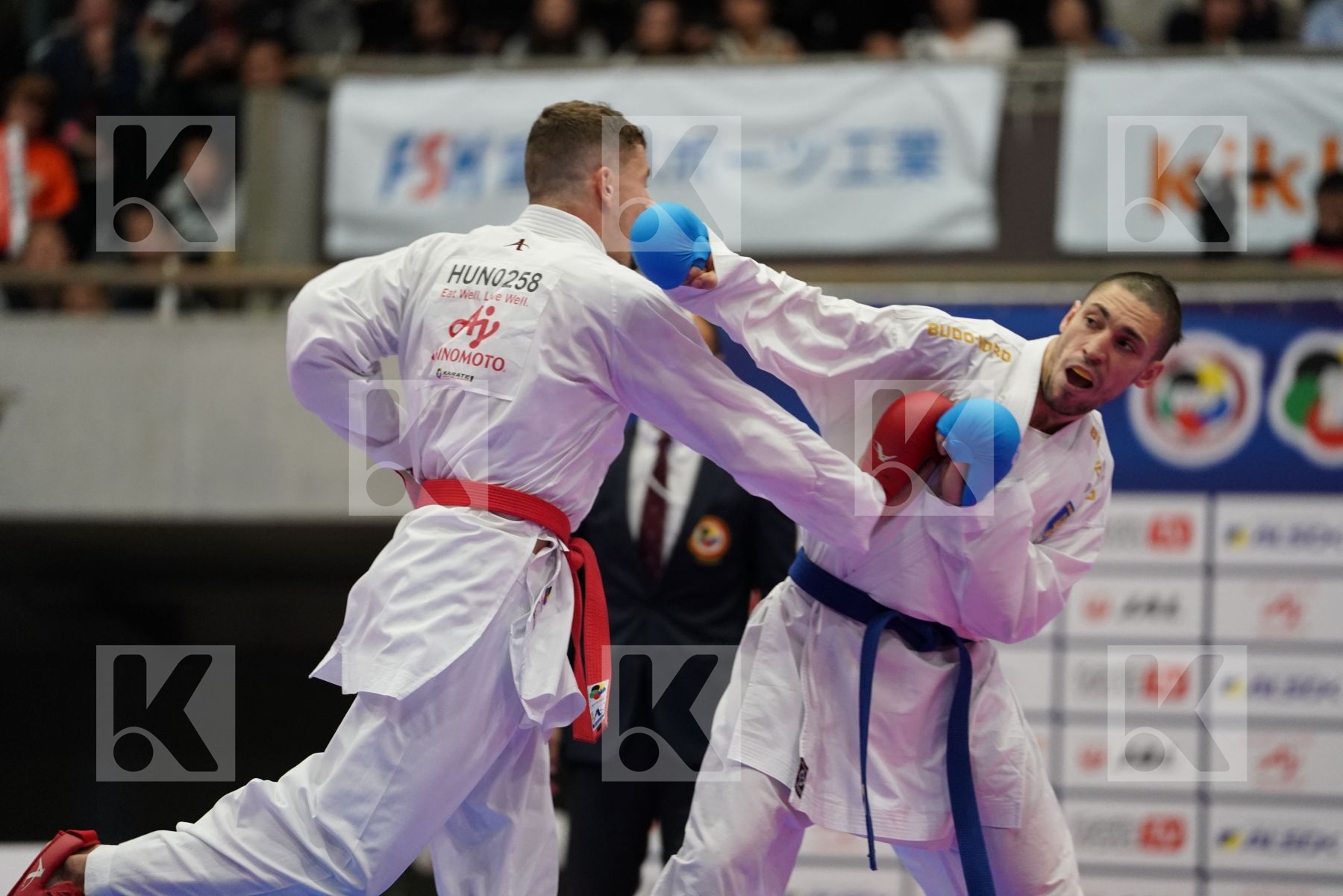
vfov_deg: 6.9
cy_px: 448
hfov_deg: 10.3
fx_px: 7461
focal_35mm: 200
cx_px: 672
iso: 3200
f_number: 2.8
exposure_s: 1/1000
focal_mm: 200
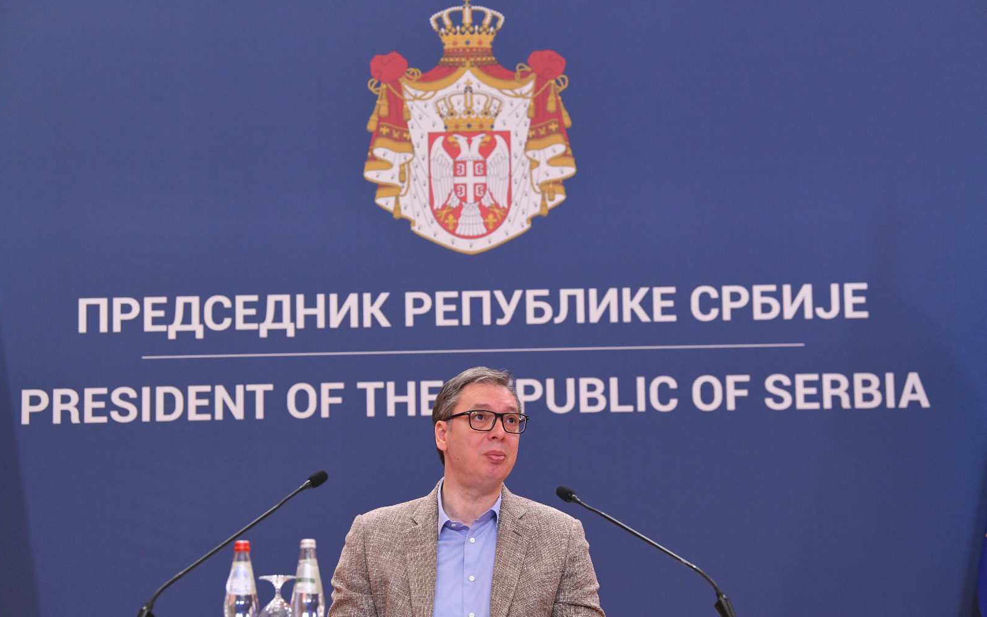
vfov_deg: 11.6
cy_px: 300
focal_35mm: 113
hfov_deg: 18.4
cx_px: 490
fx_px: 3040
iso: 3200
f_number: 4
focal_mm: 110
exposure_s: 1/320
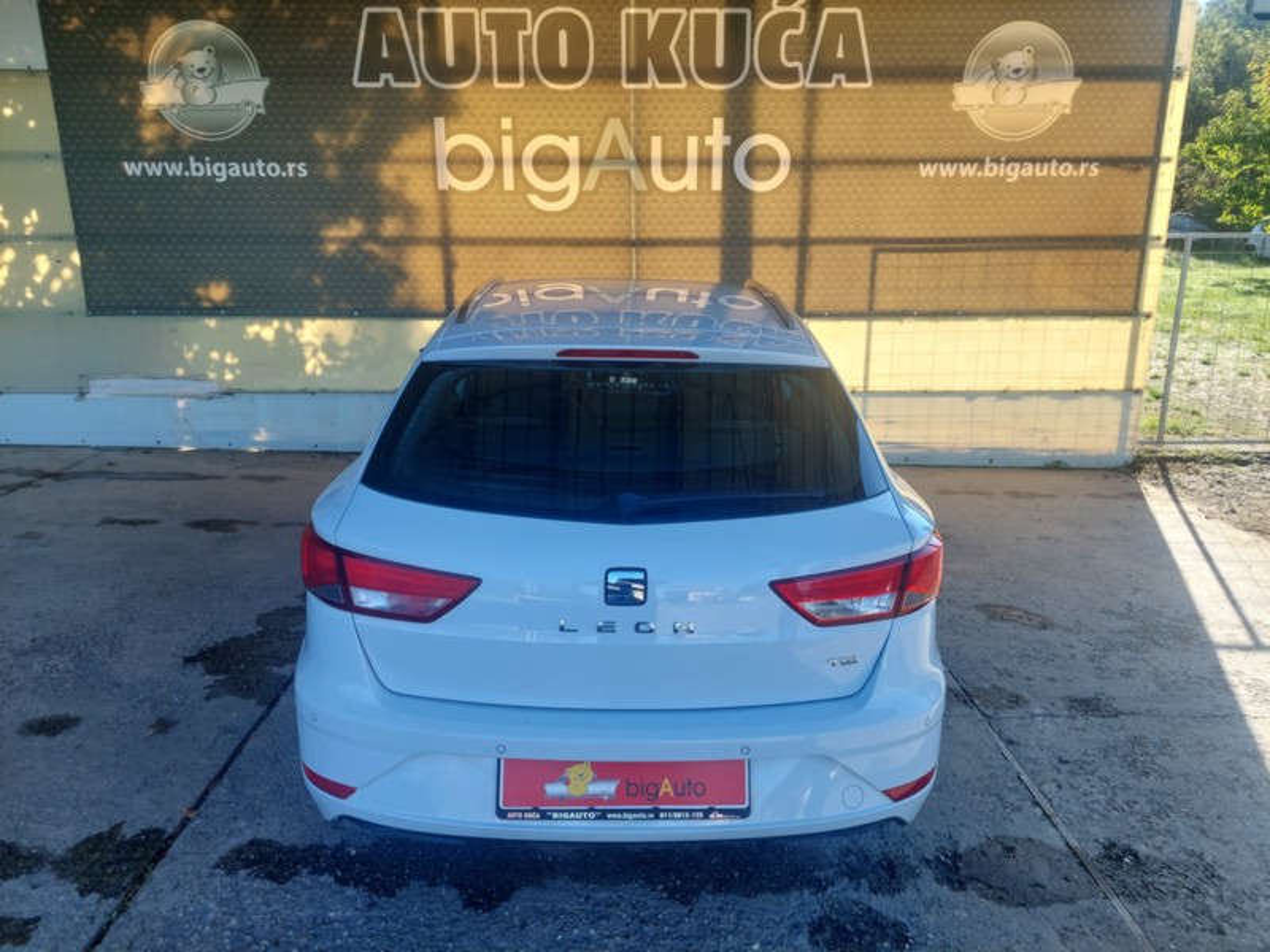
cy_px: 476
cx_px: 635
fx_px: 917
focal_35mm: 25
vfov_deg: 54.9
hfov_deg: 69.4
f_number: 1.8
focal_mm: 5.23
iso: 40
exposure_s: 1/342
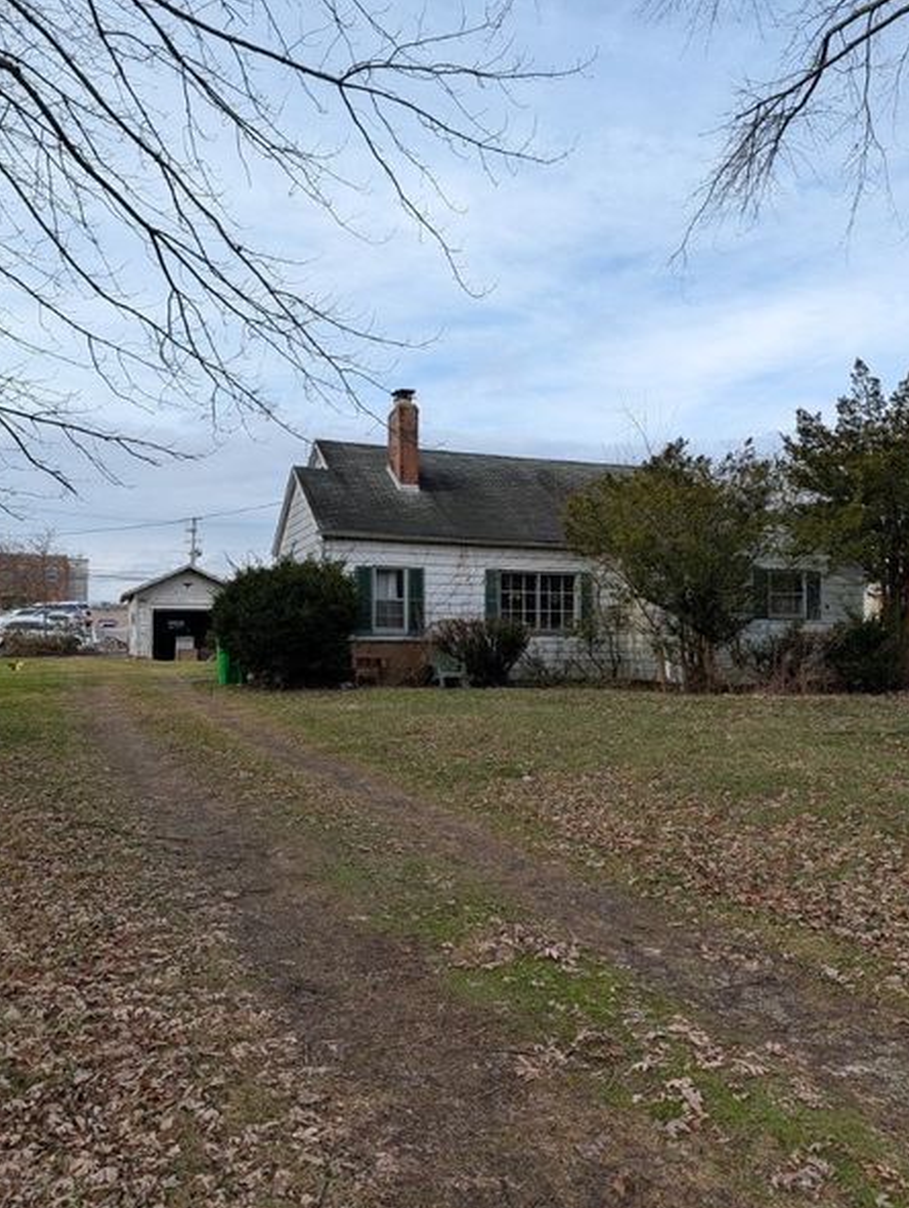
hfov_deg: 51.4
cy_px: 610
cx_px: 489
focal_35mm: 27
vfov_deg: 65.3
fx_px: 943
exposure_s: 1/897
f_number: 1.68
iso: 20
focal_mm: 6.9
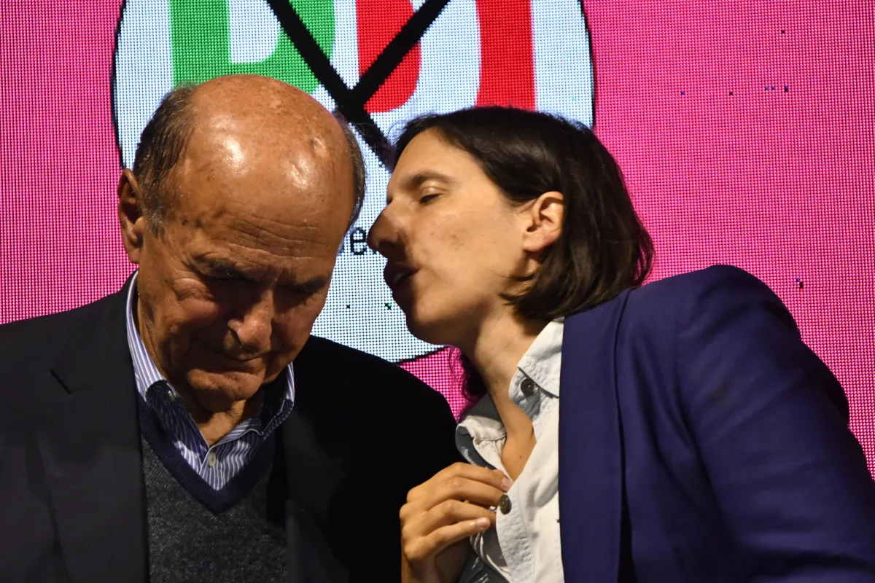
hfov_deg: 12.2
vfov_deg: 8.2
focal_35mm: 168
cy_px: 292
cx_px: 438
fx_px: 4083
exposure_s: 1/100
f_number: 10
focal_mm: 112
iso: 2800
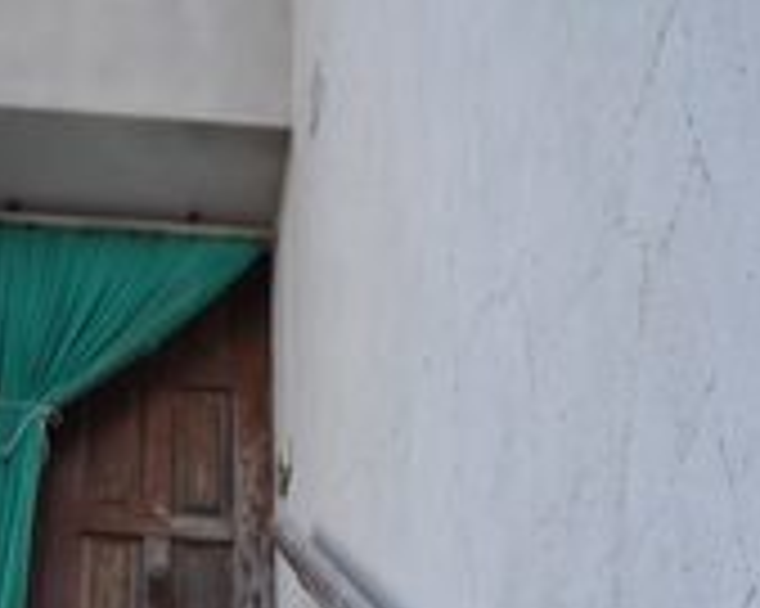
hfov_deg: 19.1
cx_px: 189
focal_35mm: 100
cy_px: 896
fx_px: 2248
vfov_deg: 14.4
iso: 1000
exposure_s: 1/1000
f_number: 5.6
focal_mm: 20
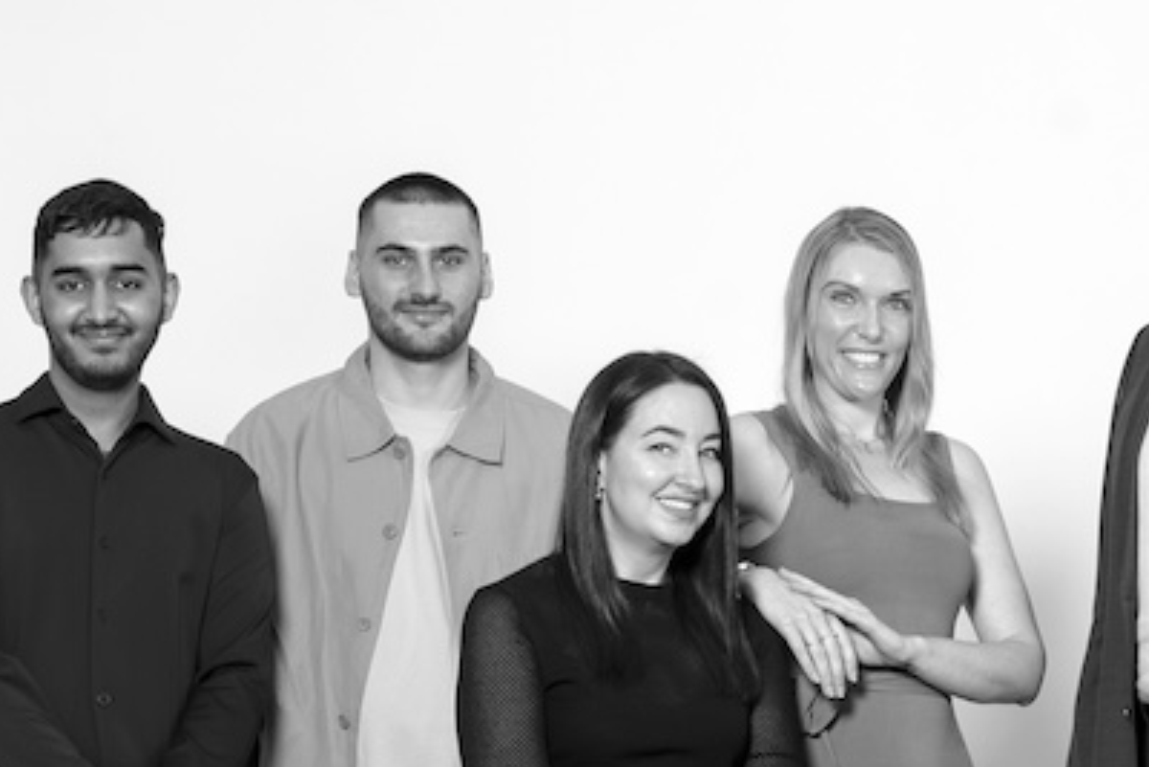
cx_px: 1221
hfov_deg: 13.4
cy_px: 804
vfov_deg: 9.1
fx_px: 4789
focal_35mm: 150
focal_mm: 50
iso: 250
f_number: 9
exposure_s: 1/200
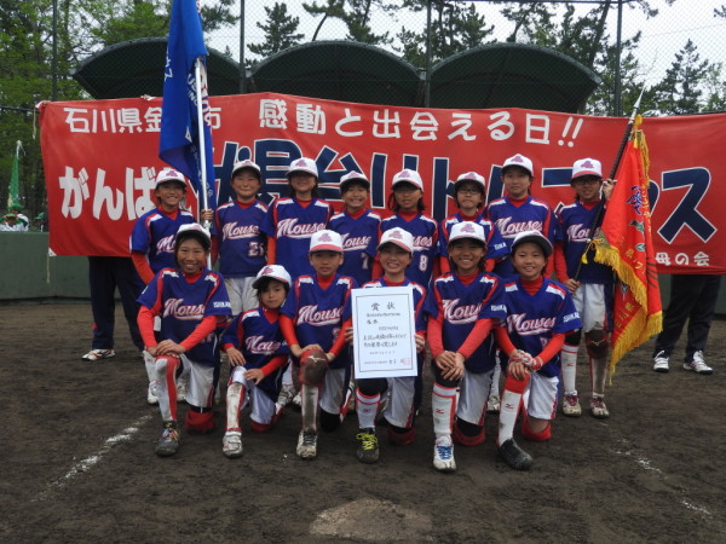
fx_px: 734
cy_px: 272
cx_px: 363
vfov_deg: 40.7
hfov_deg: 52.6
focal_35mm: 35
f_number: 3.8
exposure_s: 1/250
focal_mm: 6.3
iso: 100
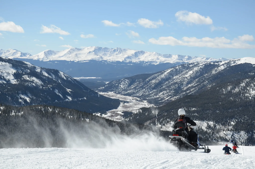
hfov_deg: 27.0
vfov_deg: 18.1
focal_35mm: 75
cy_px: 84
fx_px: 530
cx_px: 128
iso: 320
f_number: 9
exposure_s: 1/1250
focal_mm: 50
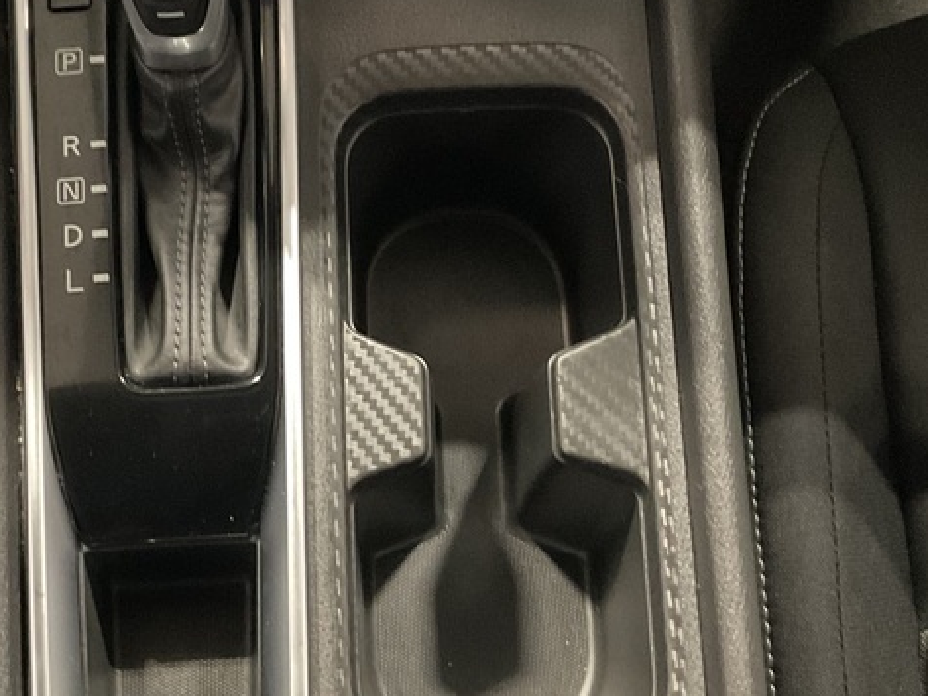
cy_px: 240
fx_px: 1582
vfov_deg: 24.7
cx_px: 313
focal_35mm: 59
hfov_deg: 32.4
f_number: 1.8
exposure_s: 1/20
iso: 500
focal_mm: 3
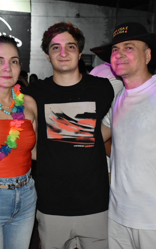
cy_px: 124
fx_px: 347
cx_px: 69
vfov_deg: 39.6
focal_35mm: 51
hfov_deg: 25.3
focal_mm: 22
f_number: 3.5
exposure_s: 1/100
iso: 3200
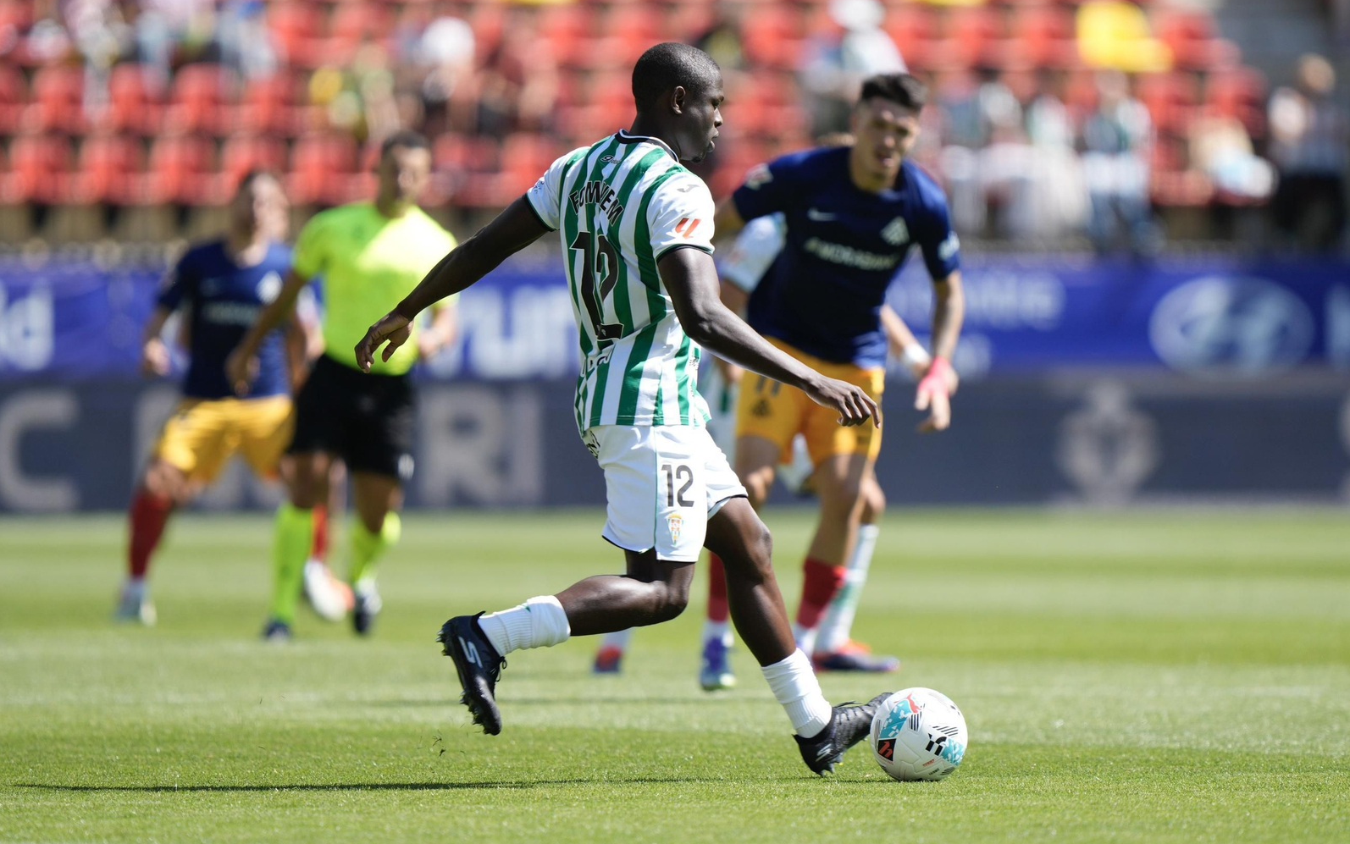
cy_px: 394
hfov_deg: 5.1
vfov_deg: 3.2
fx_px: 15051
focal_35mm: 409
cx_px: 676
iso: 125
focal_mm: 400
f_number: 2.8
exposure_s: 1/1000
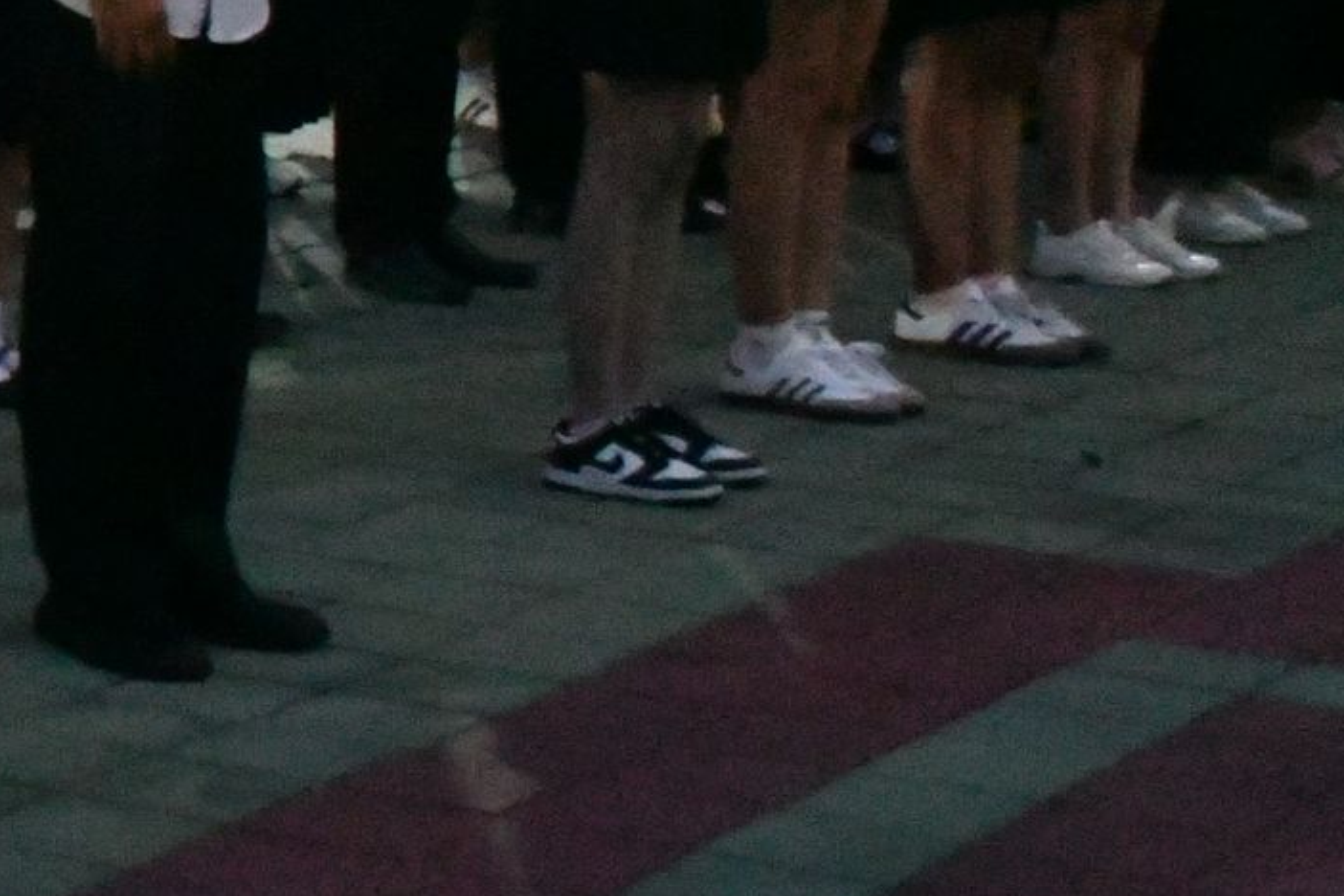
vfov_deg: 11.2
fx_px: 4517
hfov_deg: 15.1
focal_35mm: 121
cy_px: 1
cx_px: -906
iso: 16000
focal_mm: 23
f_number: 6.3
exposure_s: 1/125
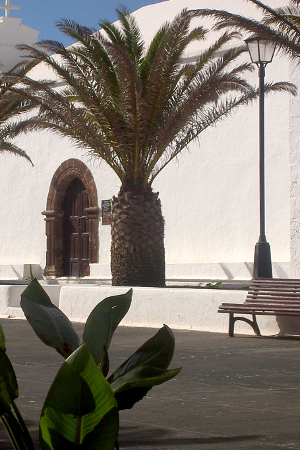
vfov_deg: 14.6
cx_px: 90
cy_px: 211
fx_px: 1749
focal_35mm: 140
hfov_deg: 9.8
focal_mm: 16.8
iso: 50
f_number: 8.3
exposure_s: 1/400
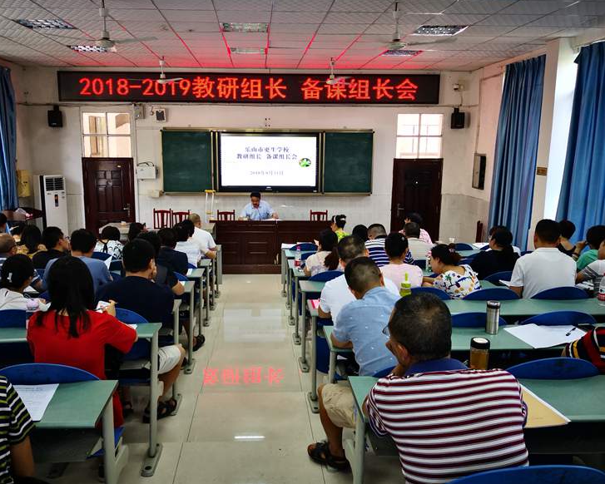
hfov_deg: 60.4
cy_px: 246
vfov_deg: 50.0
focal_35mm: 29
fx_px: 519
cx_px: 285
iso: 200
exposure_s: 1/50
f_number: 1.6
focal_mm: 3.95
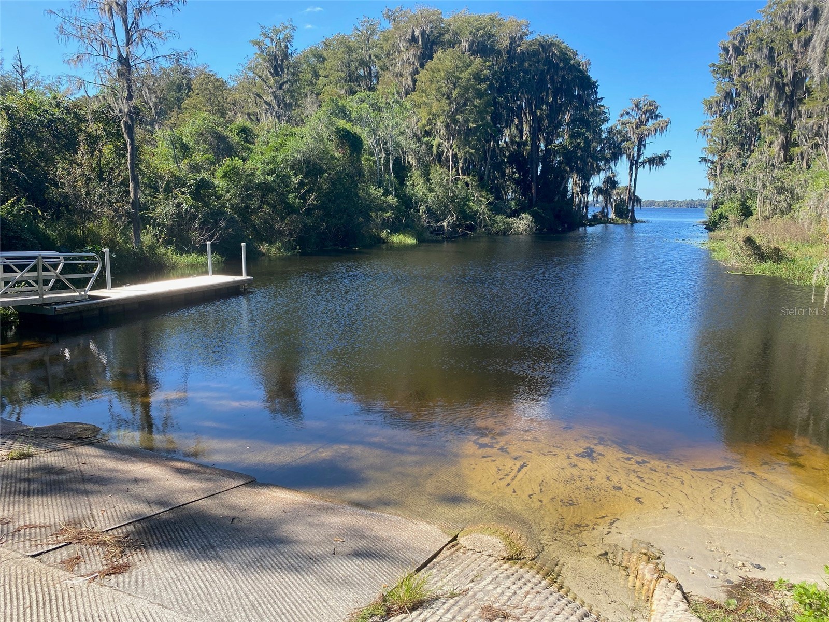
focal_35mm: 26
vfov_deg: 53.1
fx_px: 623
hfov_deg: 67.3
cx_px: 414
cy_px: 311
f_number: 1.8
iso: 32
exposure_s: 1/998
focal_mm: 4.25
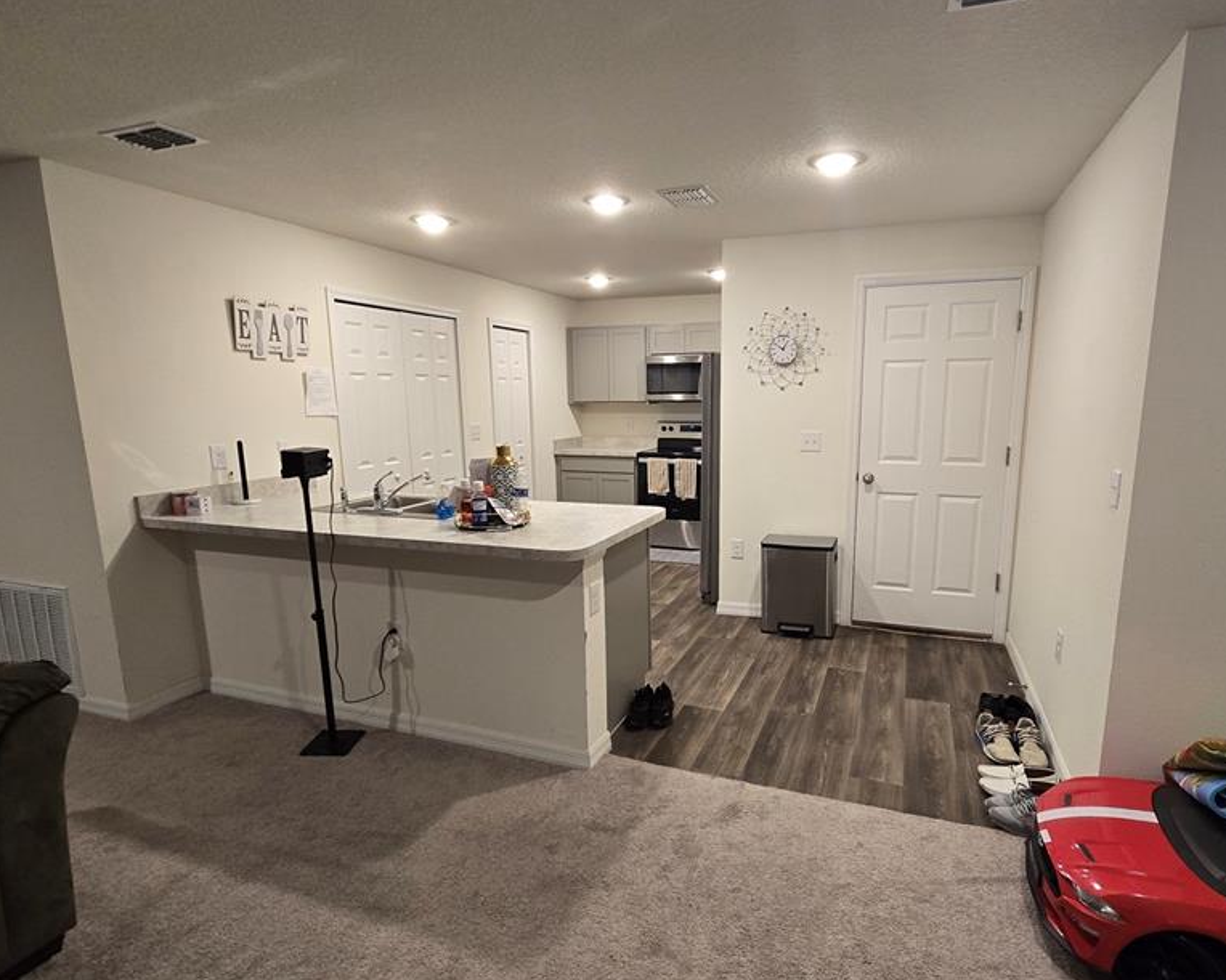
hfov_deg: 89.5
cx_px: 660
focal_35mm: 17
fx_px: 617
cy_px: 510
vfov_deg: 76.9
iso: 250
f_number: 2.2
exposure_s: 1/60
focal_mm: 2.2
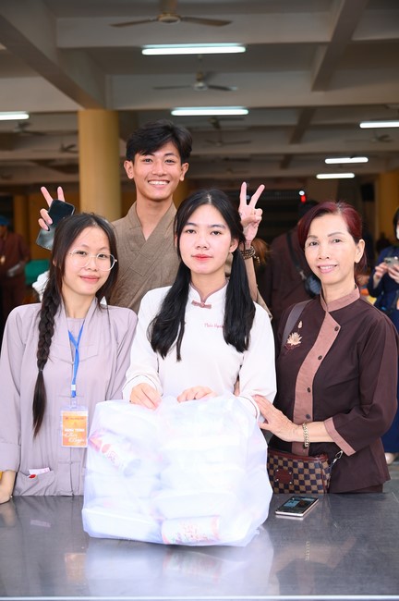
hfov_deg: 26.9
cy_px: 300
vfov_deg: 39.6
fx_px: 833
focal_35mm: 50
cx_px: 200
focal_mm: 50
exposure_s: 1/160
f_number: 4
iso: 500
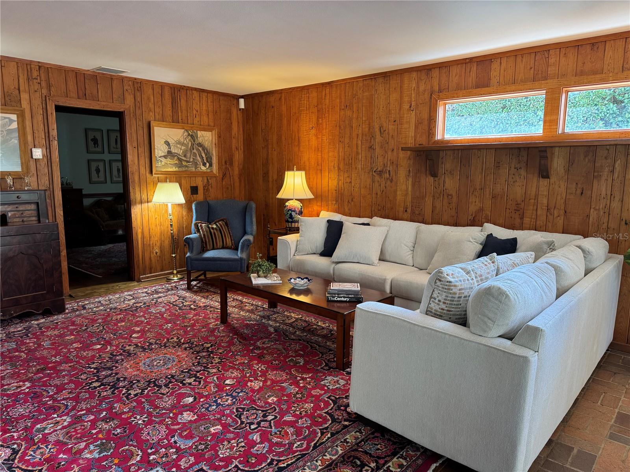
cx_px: 315
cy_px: 236
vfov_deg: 56.8
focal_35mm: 24
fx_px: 437
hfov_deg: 71.6
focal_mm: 6.76
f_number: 1.78
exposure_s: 1/120
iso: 200
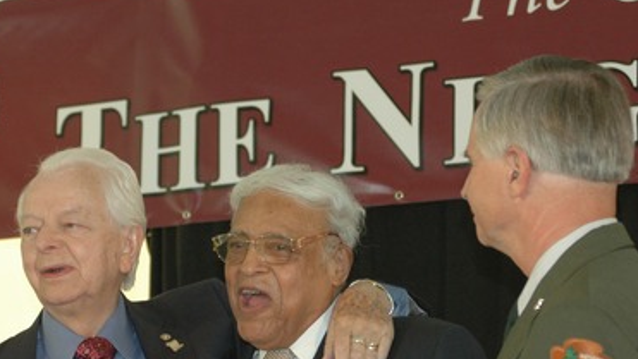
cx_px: 245
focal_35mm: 173
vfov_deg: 7.0
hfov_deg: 12.4
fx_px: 2928
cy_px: 263
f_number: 6
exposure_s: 1/100
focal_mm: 82
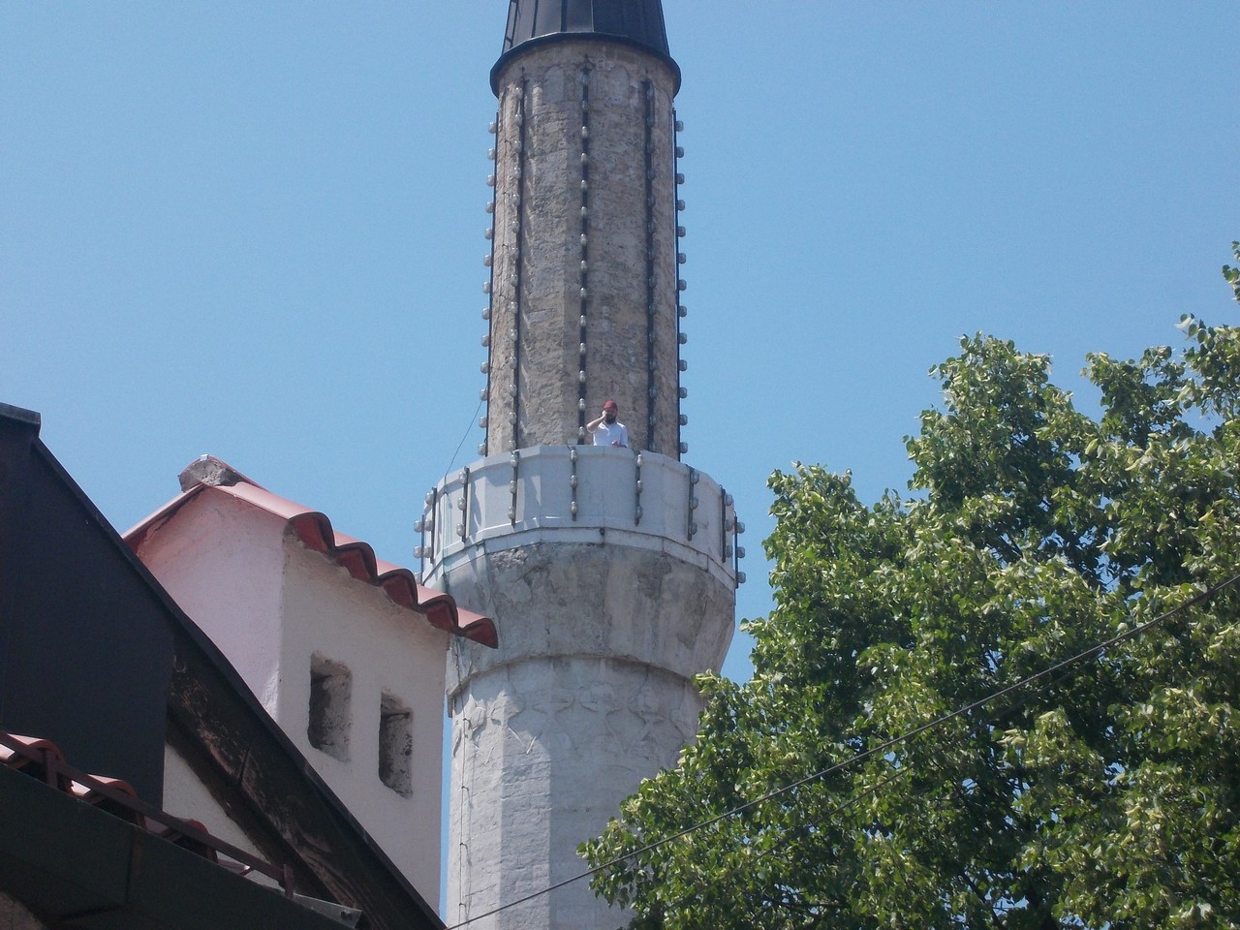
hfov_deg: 14.1
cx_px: 620
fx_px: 5015
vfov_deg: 10.6
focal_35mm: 140
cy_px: 465
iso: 80
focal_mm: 20
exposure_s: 1/250
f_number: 6.8
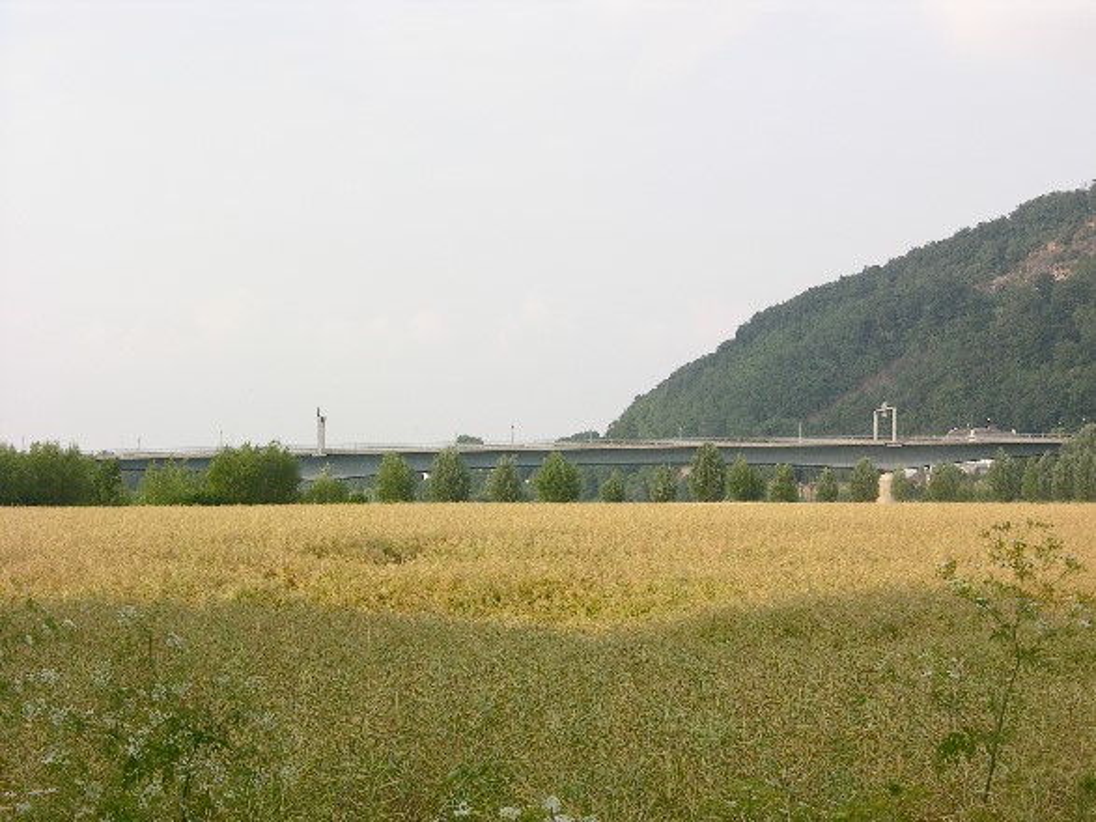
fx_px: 2596
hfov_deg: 23.8
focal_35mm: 82
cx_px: 548
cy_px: 411
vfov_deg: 18.0
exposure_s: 1/132
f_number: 5.5
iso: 50
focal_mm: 21
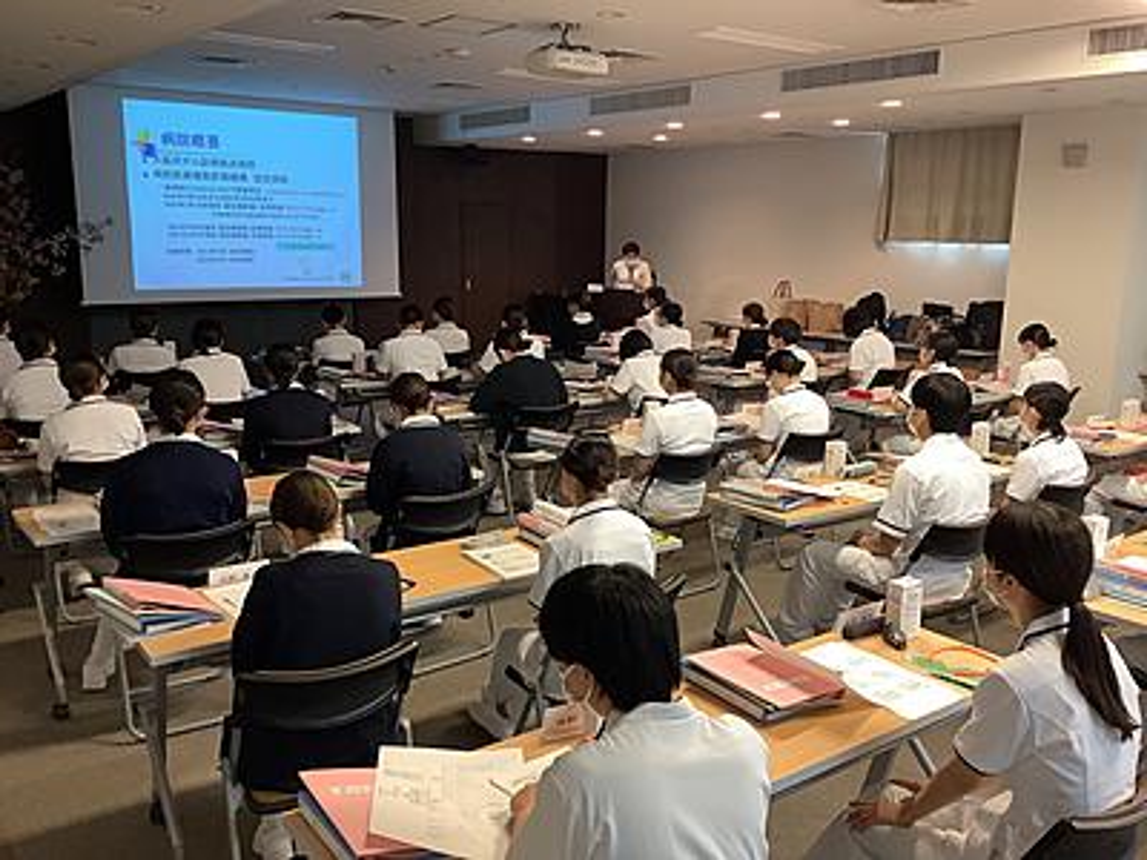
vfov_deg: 45.4
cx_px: 574
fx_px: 1027
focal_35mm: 31
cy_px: 430
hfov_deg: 58.4
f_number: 2.4
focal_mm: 3.3
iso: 250
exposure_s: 1/60
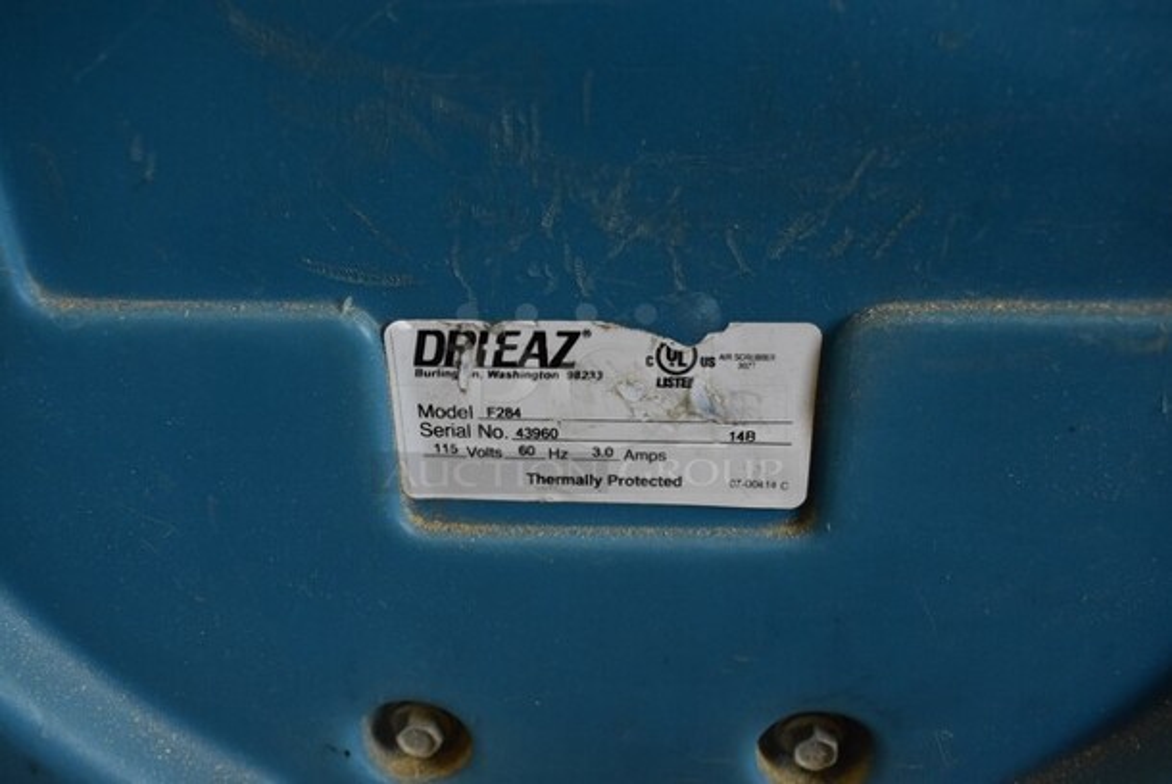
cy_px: 392
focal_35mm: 30
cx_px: 586
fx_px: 978
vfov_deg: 43.7
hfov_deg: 61.9
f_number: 5.6
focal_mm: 20
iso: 500
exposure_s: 1/60
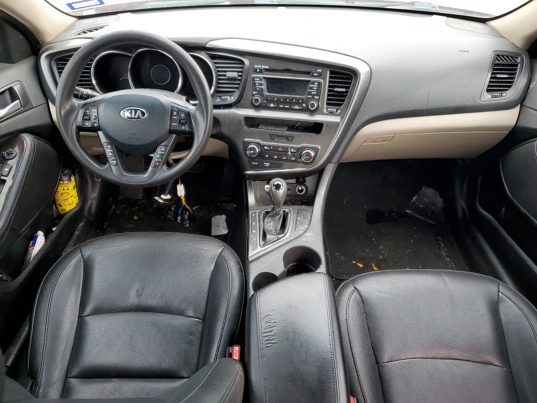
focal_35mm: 26
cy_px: 202
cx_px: 268
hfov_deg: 67.3
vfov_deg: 53.1
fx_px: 403
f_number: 1.5
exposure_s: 1/120
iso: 56
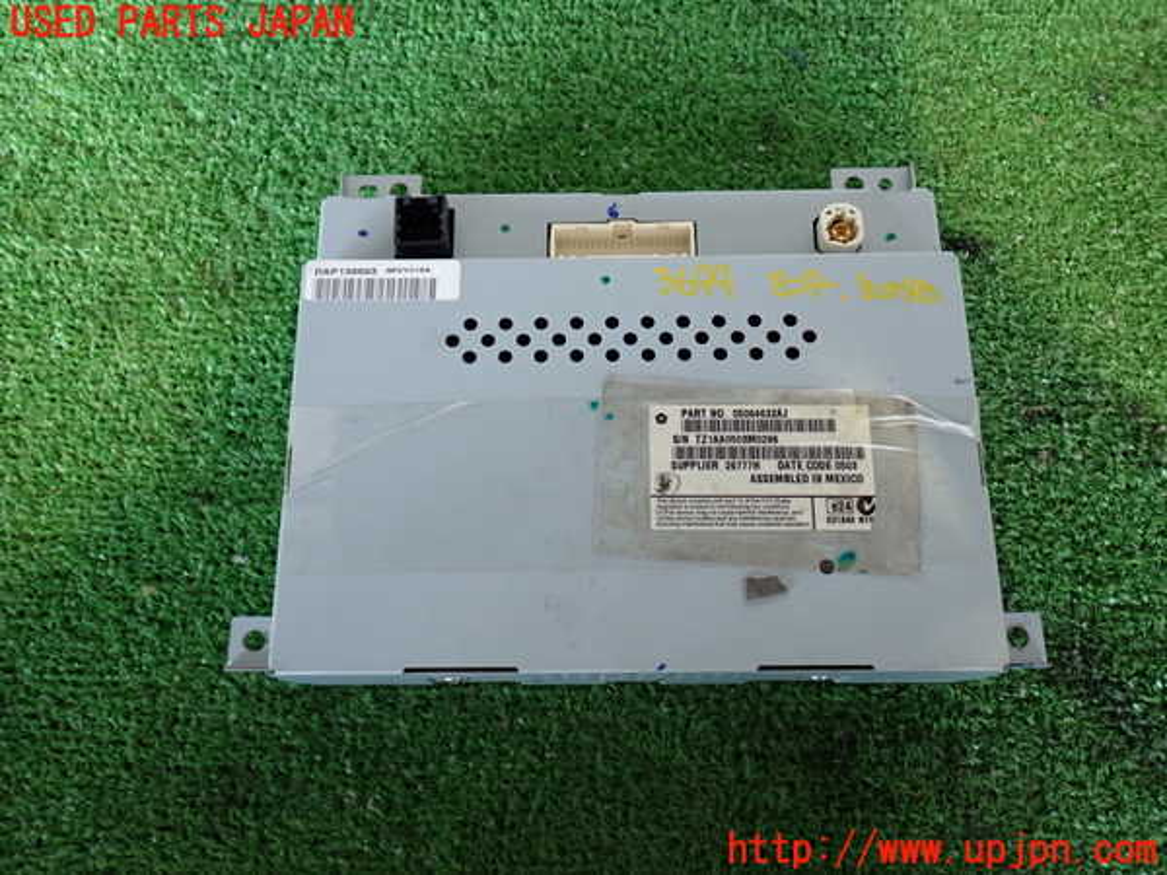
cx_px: 584
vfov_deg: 44.2
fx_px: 1079
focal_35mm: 32
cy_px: 438
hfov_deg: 56.8
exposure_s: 1/30
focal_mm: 5.79
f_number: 2.4
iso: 250
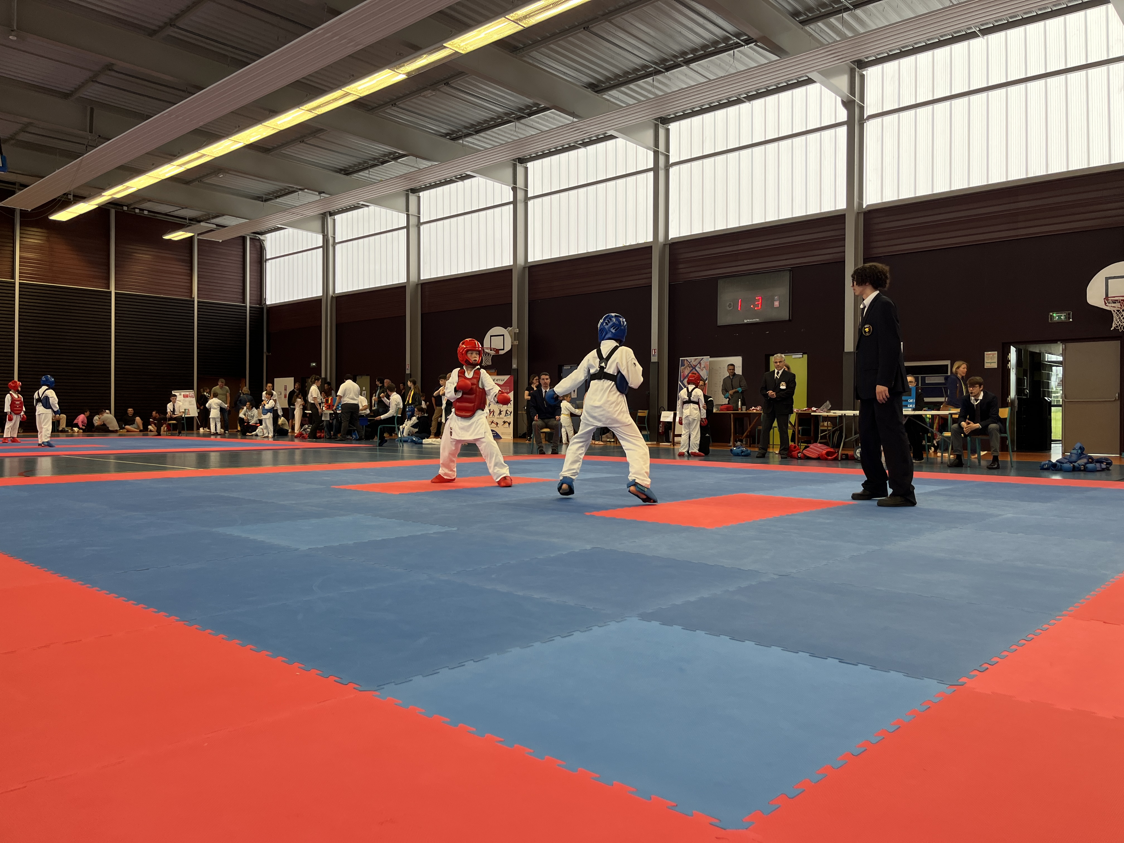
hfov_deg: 67.3
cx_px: 562
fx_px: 844
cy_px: 422
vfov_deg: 53.1
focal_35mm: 26
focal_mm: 5.1
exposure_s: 1/121
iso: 80
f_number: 1.6
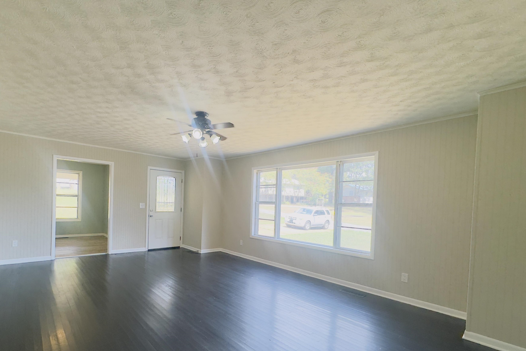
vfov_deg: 69.7
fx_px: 248
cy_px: 210
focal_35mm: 17
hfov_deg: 92.6
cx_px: 223
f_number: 2.2
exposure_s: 1/120
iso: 100
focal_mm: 2.22
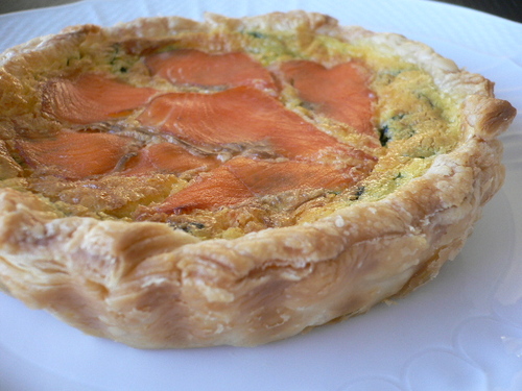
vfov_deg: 40.7
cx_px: 261
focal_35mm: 35
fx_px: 528
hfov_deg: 52.6
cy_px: 196
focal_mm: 5.8
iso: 100
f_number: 2.8
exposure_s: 1/30
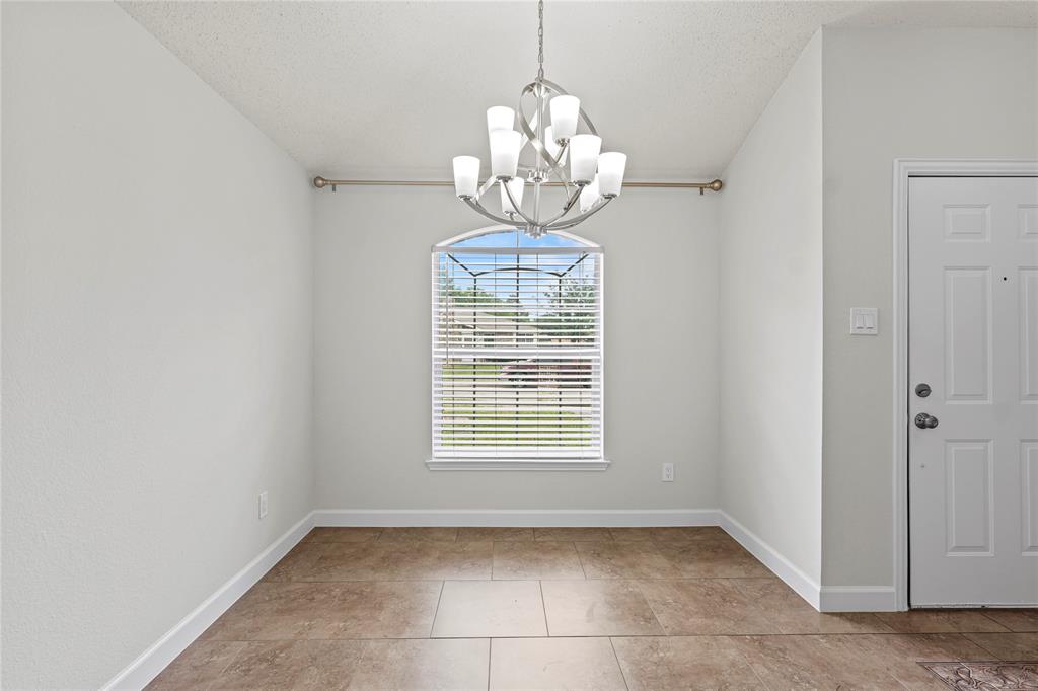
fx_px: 476
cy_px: 346
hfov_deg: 95.0
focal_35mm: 16
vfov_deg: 72.0
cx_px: 519
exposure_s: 1/8
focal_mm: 11
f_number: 8
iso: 125
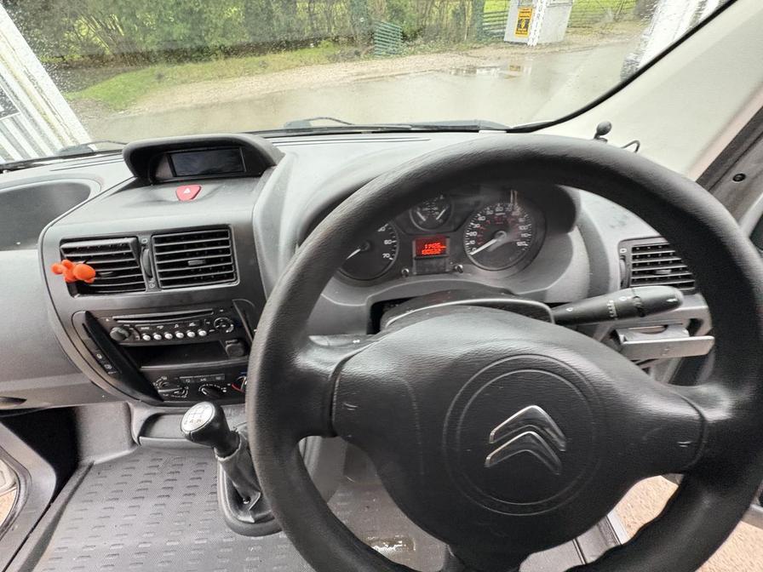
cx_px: 382
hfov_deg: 102.1
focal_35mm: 14
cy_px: 286
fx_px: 309
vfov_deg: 85.7
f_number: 2.2
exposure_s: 1/60
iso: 640
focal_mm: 2.22
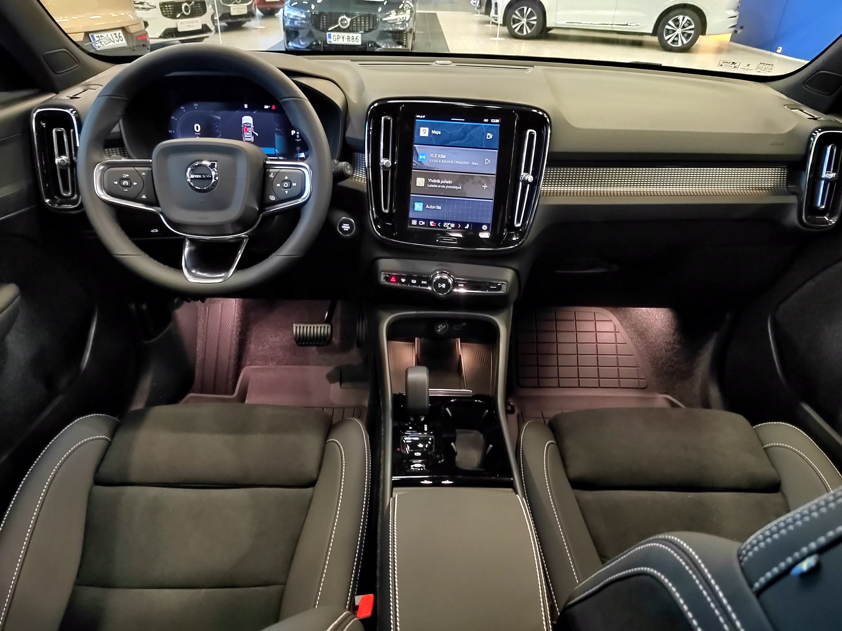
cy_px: 316
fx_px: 657
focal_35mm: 27
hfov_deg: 65.3
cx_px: 421
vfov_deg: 51.4
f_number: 1.9
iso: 4680
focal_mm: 5.52
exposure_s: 1/25
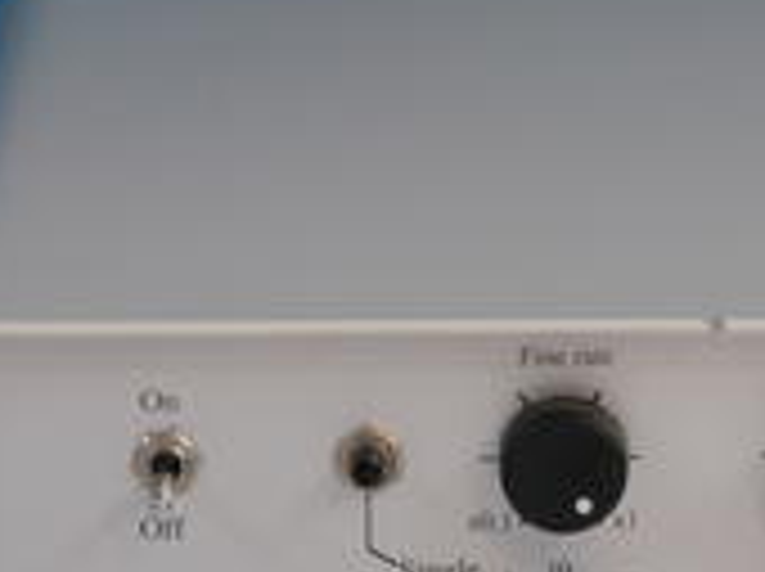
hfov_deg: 4.1
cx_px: 666
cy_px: 392
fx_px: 10615
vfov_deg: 3.1
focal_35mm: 481
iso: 800
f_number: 22
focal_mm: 102
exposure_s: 1/2.5
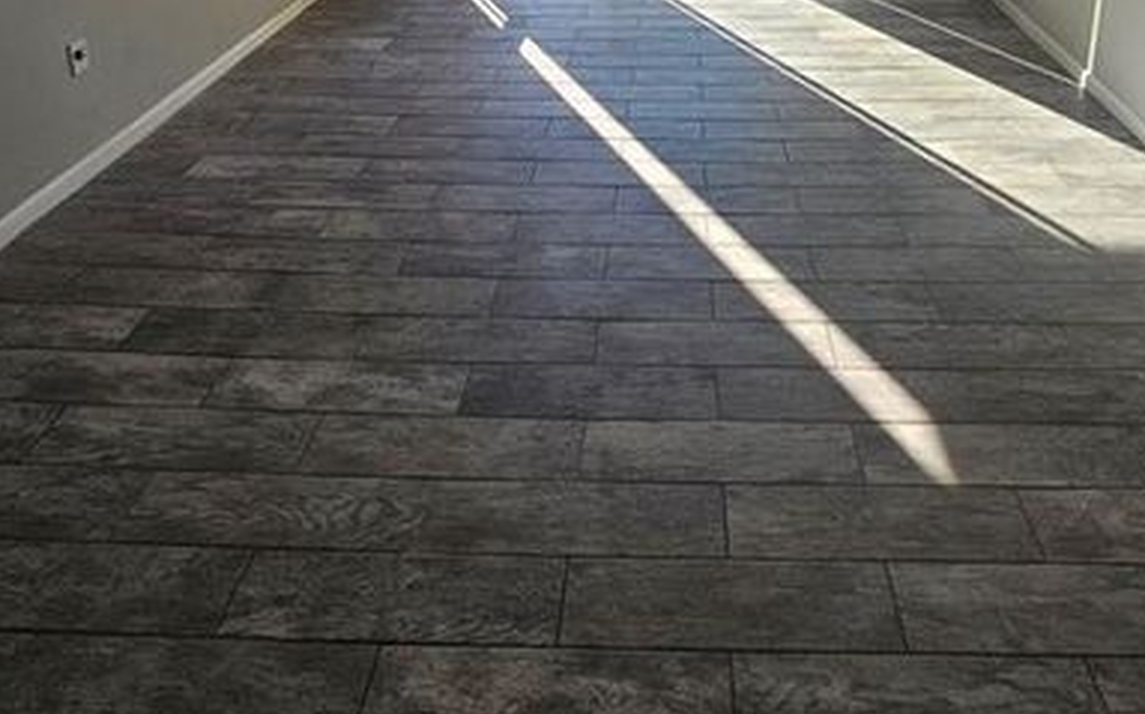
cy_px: -109
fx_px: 749
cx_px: 667
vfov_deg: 39.4
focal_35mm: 24
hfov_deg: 74.3
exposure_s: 1/255
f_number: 2.2
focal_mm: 2.2
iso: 64
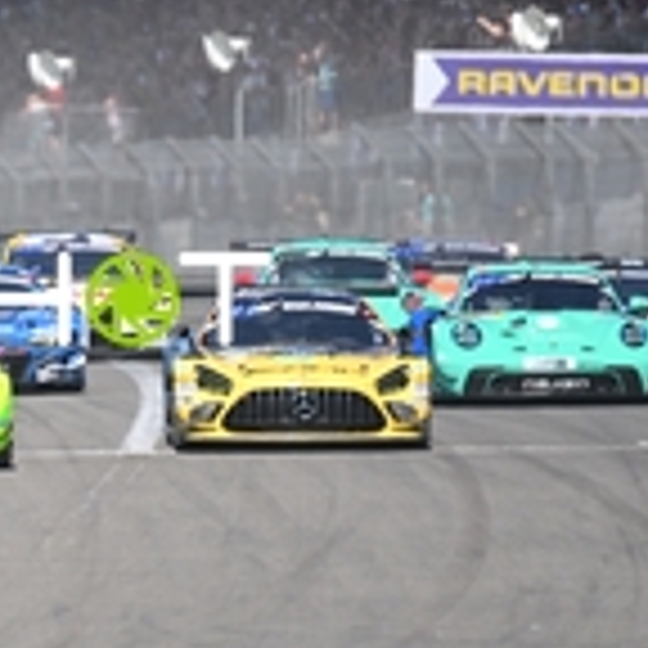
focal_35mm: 1065
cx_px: -171
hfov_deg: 1.6
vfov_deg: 1.6
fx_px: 22556
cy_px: 302
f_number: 2.8
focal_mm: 300
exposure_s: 1/5000
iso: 220
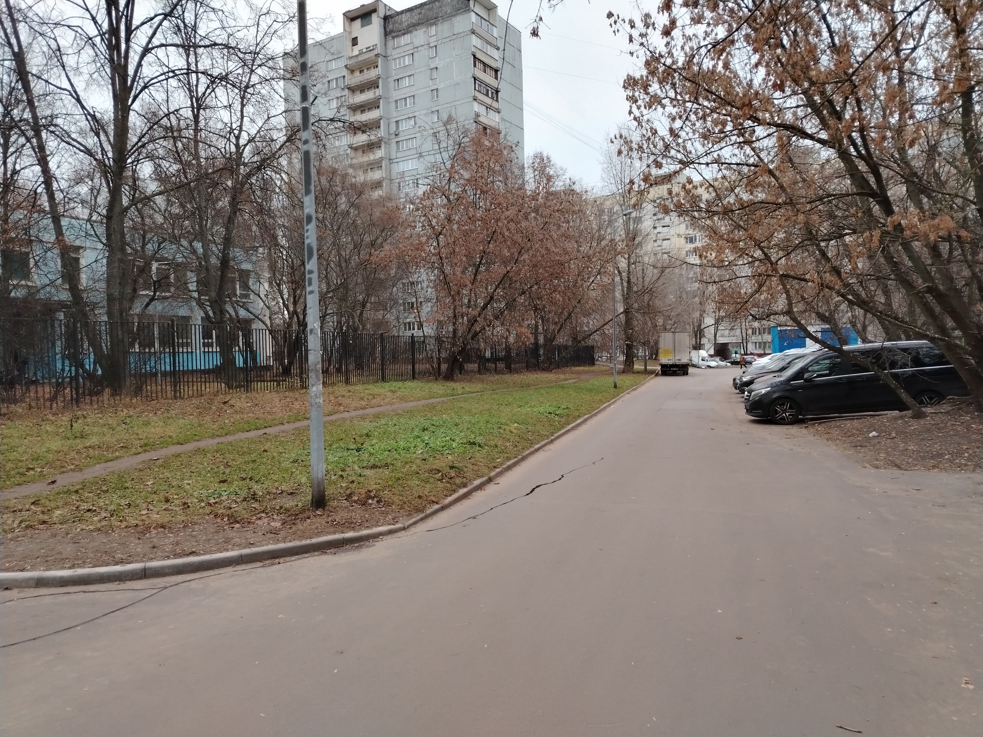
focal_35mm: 24
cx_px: 492
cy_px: 368
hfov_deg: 71.6
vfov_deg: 56.8
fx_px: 682
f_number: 1.75
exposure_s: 1/100
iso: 300
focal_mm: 5.25
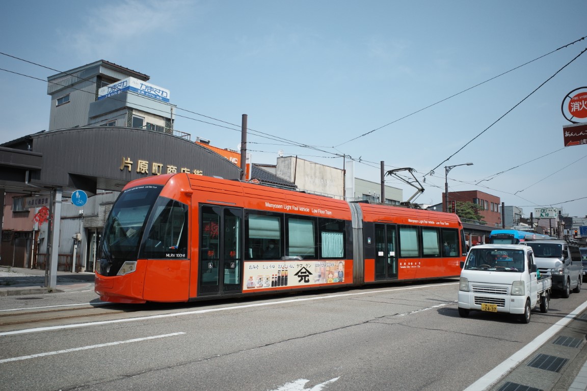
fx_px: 457
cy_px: 196
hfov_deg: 65.5
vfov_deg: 46.4
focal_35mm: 28
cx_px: 294
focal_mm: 18.3
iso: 200
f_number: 5
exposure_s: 1/1000
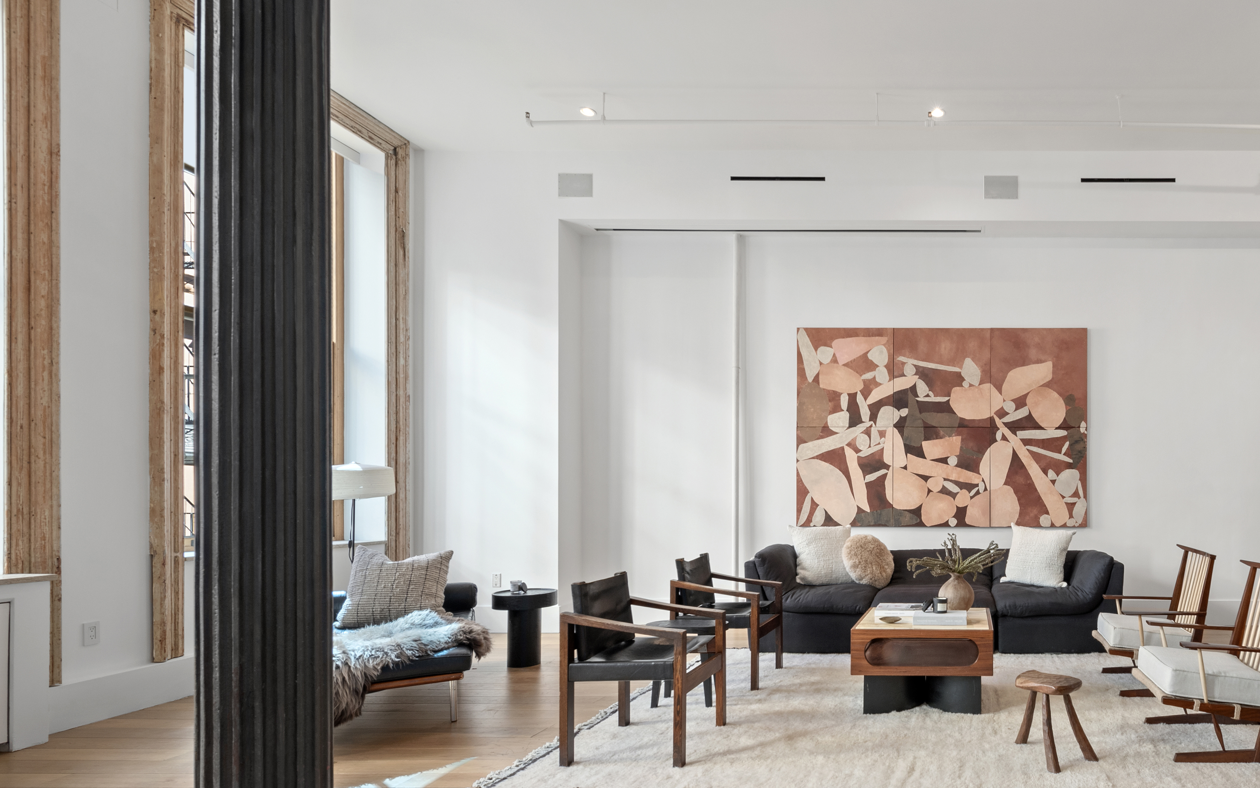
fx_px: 721
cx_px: 910
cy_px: 493
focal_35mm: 21
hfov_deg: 77.5
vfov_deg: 56.6
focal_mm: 14
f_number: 11
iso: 250
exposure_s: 1/2
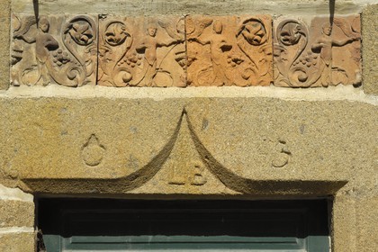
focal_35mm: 225
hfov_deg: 9.1
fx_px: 2362
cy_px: 126
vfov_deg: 6.1
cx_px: 189
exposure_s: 1/320
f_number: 6.7
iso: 100
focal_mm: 150
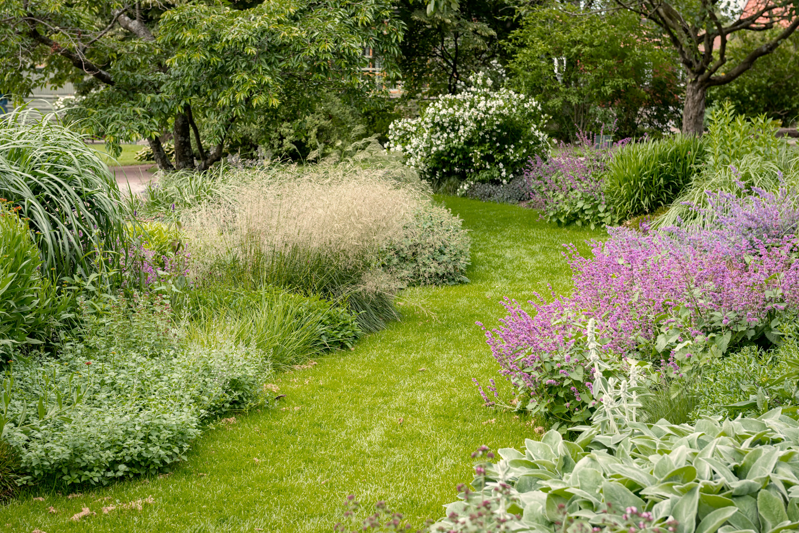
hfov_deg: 28.8
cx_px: 400
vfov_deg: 19.5
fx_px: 1554
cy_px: 266
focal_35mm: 70
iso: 400
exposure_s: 1/250
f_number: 8
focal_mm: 70
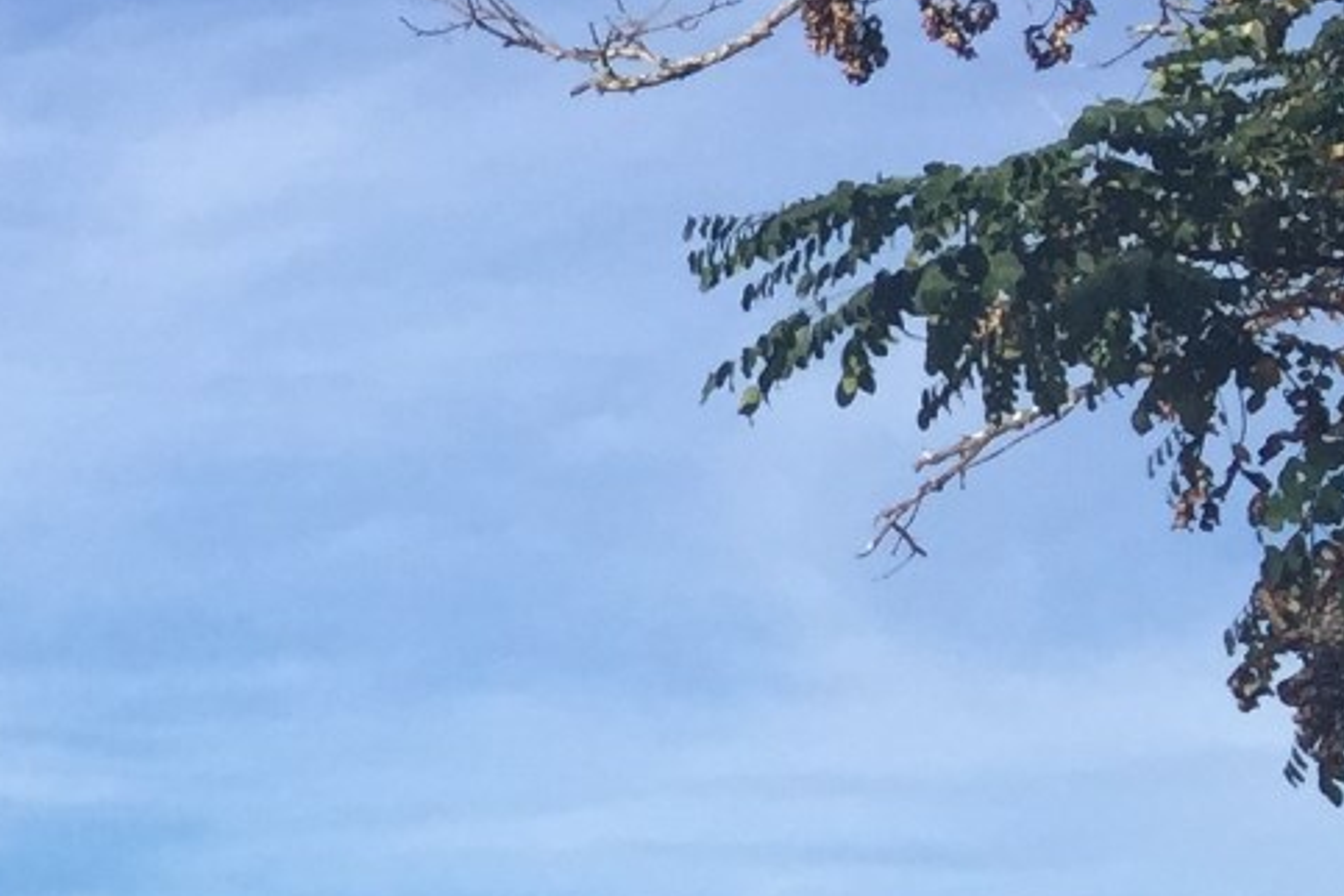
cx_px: -1489
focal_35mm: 128
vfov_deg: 10.6
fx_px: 4778
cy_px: 979
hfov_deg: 13.4
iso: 32
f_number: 2.2
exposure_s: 1/2198
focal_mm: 4.15
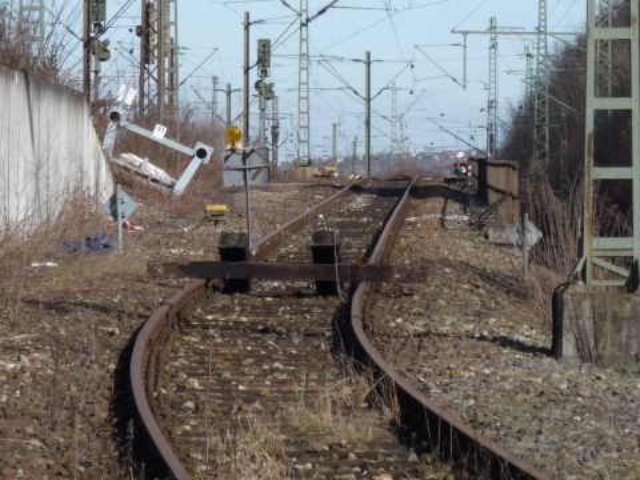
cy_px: 240
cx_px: 320
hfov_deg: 7.8
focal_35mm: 255
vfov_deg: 5.8
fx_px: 4715
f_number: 5.9
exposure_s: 1/400
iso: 100
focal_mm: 26
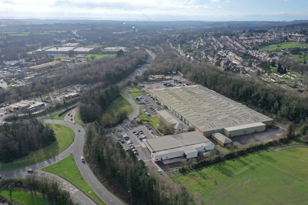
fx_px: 240
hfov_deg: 65.5
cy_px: 102
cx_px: 154
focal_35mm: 28
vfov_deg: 46.4
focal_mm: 10.26
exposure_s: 1/500
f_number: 5.6
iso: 100
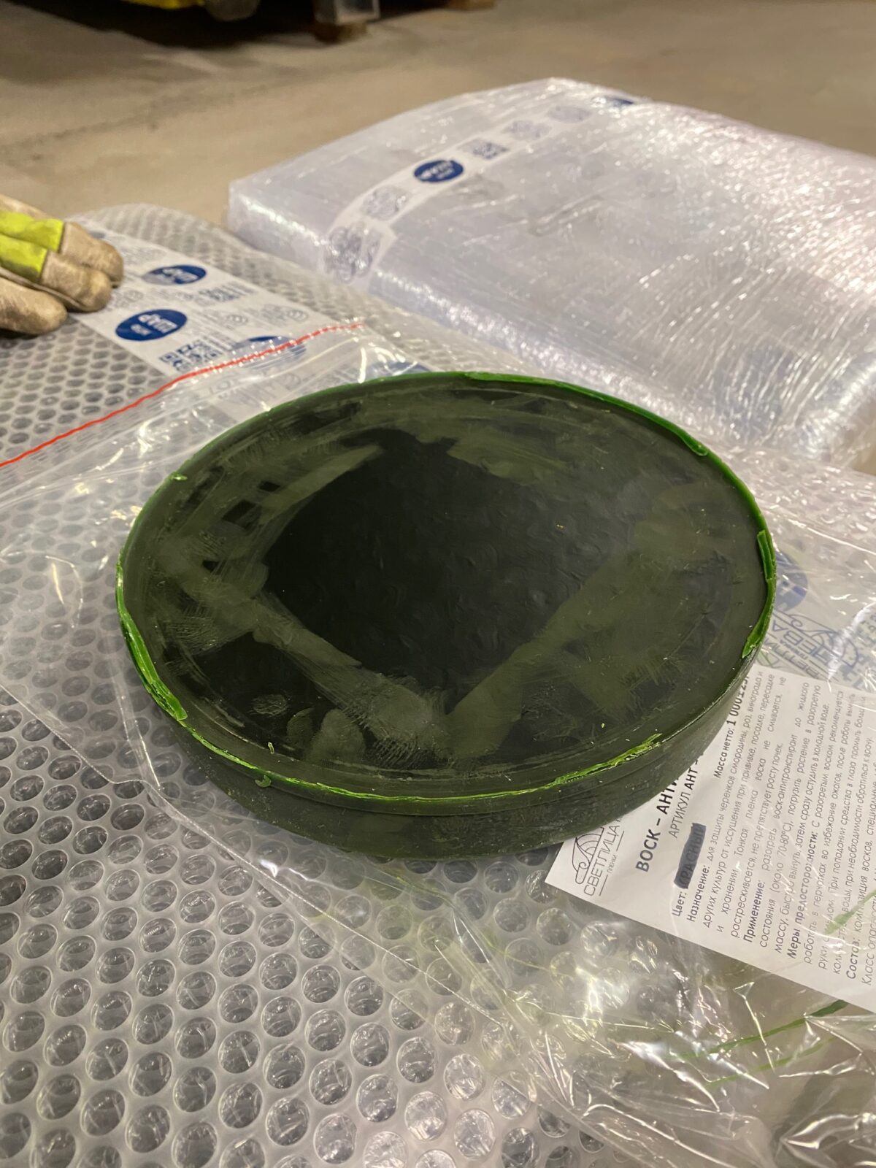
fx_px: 877
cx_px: 438
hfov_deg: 53.1
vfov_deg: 67.3
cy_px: 584
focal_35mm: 26
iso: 640
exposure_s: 1/25
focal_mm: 4.25
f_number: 1.8
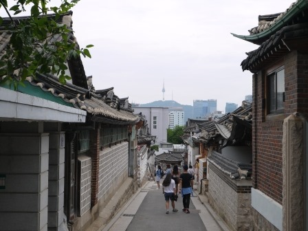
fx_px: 445
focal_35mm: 50
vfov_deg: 29.1
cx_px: 154
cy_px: 116
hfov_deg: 38.2
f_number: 9
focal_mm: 25
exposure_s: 1/400
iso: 160
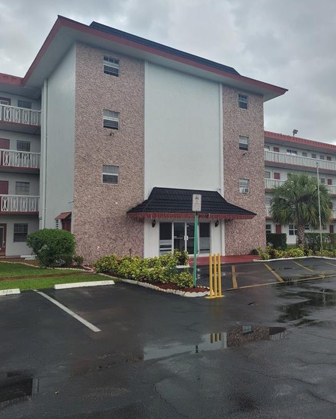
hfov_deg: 51.5
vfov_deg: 62.1
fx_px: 348
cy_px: 195
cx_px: 171
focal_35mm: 28
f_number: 1.8
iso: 40
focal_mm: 5.4
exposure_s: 1/1328
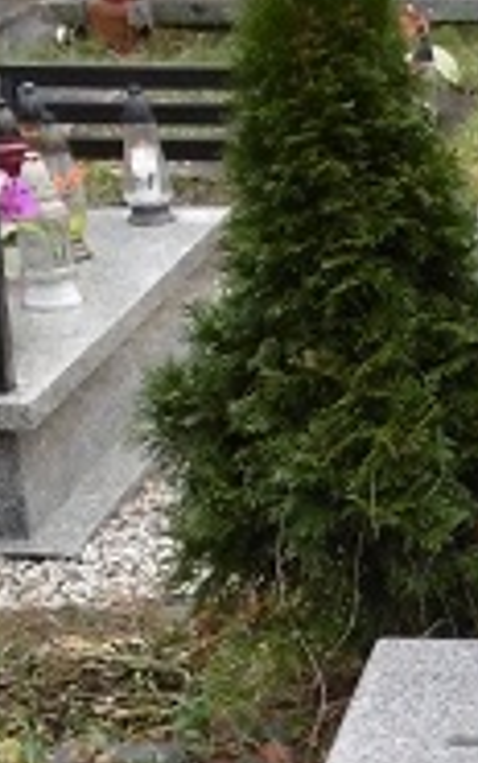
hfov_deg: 11.6
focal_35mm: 110
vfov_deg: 16.7
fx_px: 2287
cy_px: 1229
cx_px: 606
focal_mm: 4.3
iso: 100
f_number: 3.1
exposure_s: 1/60
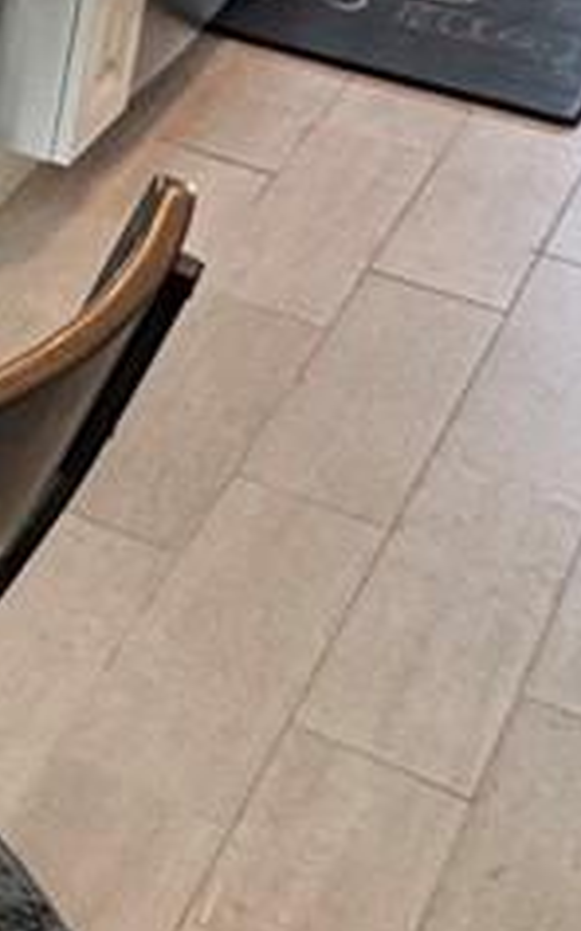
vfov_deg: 19.0
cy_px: -334
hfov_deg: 9.4
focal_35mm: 100
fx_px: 2535
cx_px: -1323
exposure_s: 1/60
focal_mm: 2.22
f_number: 2.2
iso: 160
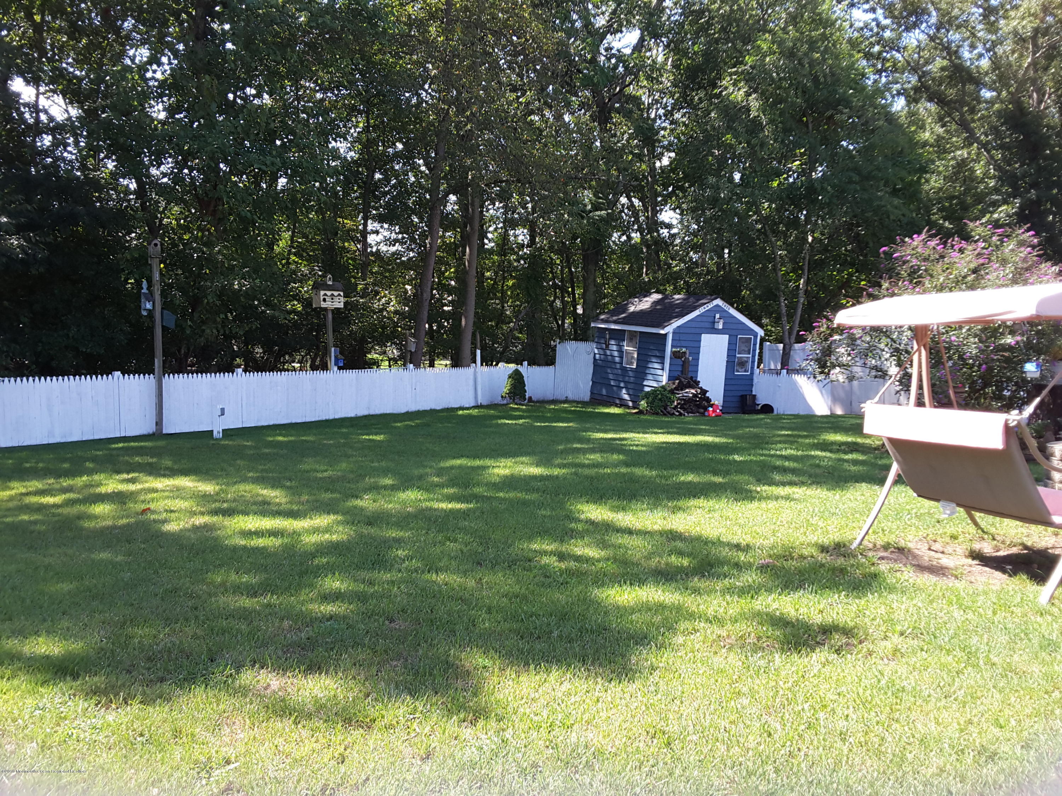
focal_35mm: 31
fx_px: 951
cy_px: 398
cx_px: 531
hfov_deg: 58.4
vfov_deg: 45.4
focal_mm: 2.9
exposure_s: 1/230
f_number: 1.9
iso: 40
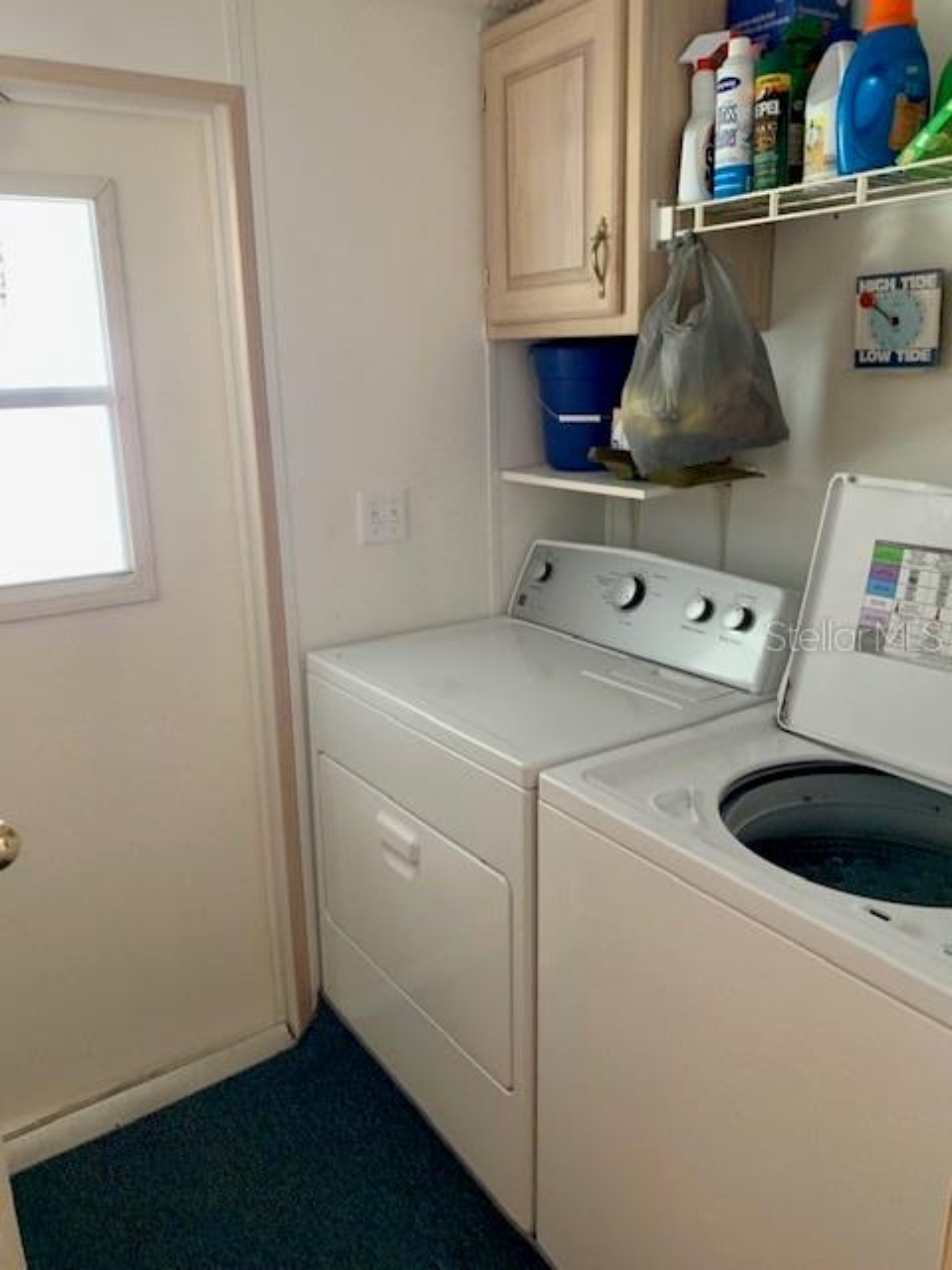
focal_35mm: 26
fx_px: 953
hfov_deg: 53.1
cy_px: 635
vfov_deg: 67.3
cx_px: 476
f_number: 1.8
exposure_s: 1/30
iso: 500
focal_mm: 4.25
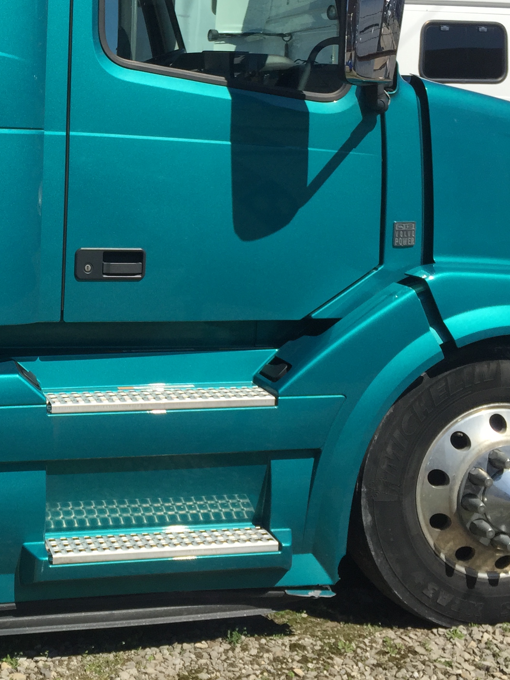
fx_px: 1061
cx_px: 40
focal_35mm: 54
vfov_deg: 35.2
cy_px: 235
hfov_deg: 26.1
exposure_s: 1/2326
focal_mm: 4.15
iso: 32
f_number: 2.2
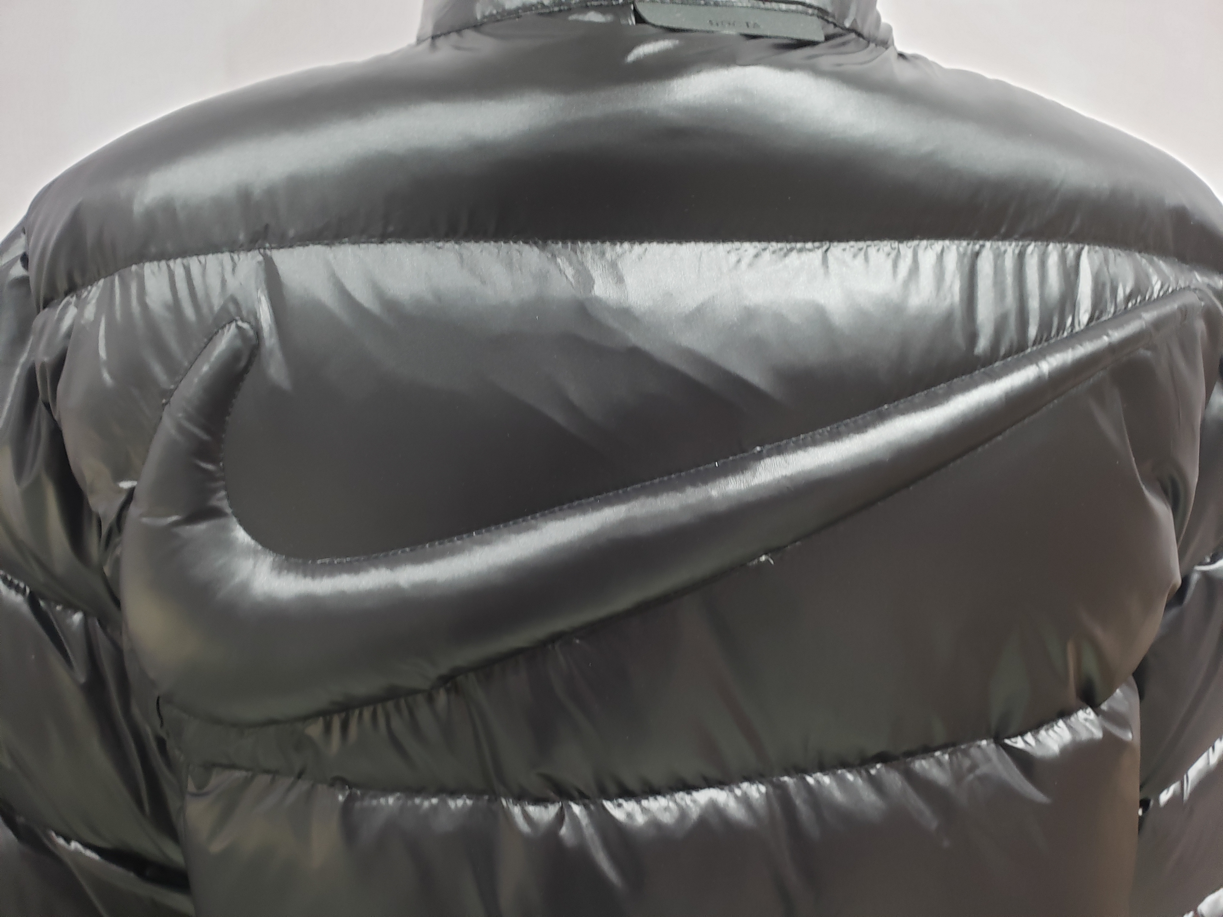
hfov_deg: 67.3
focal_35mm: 26
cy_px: 458
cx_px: 612
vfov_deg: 53.1
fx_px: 919
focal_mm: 4.3
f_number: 2.4
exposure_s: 1/20
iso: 250
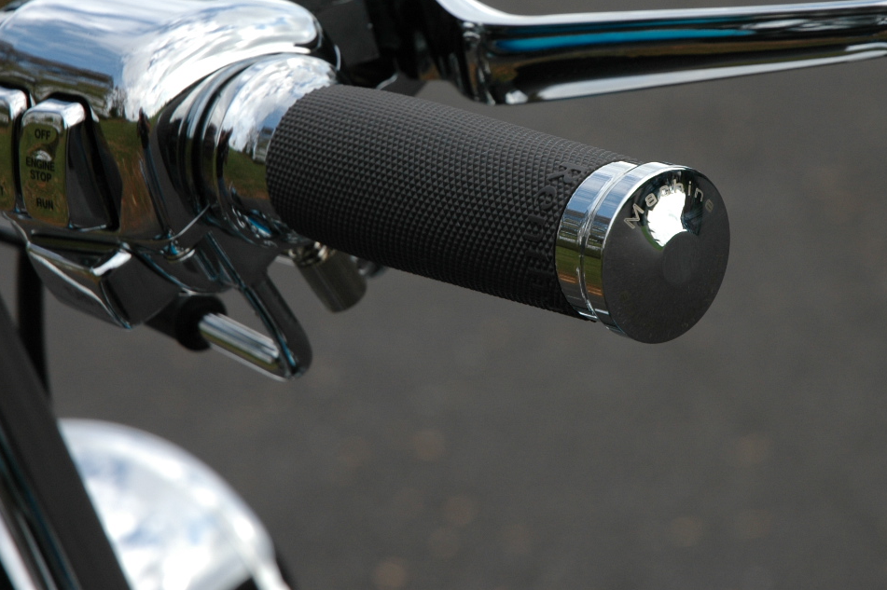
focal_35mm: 166
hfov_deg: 12.4
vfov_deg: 8.3
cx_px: 541
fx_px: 4088
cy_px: 147
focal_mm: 70
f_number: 8
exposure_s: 1/250
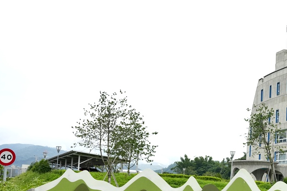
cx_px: 230
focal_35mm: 64
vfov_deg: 21.2
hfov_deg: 30.9
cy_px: 139
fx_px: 506
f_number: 9
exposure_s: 1/2500
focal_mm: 36.3
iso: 2500
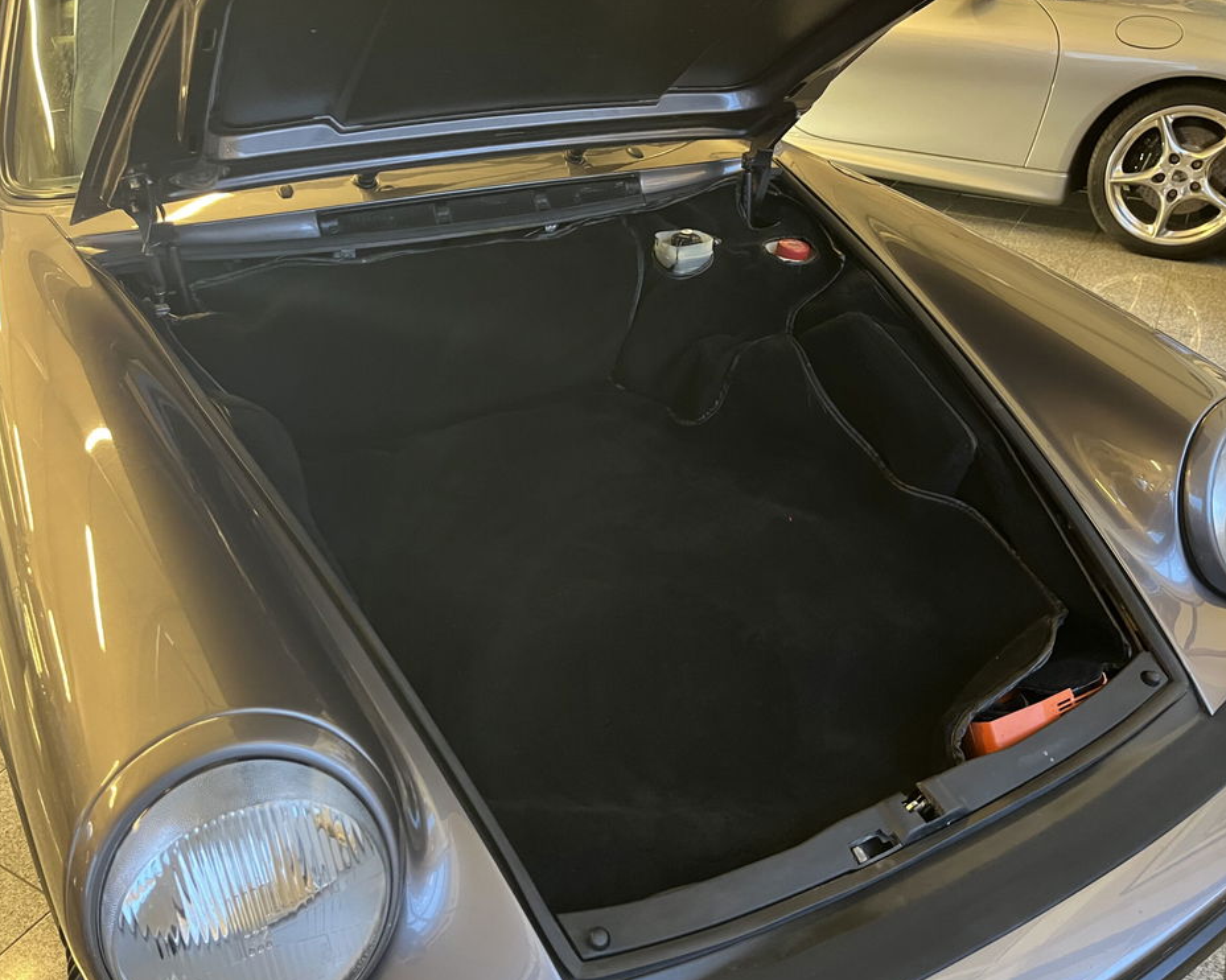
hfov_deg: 62.1
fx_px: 1016
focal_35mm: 28
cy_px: 502
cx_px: 667
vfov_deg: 51.5
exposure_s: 1/25
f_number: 1.6
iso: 640
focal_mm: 5.1
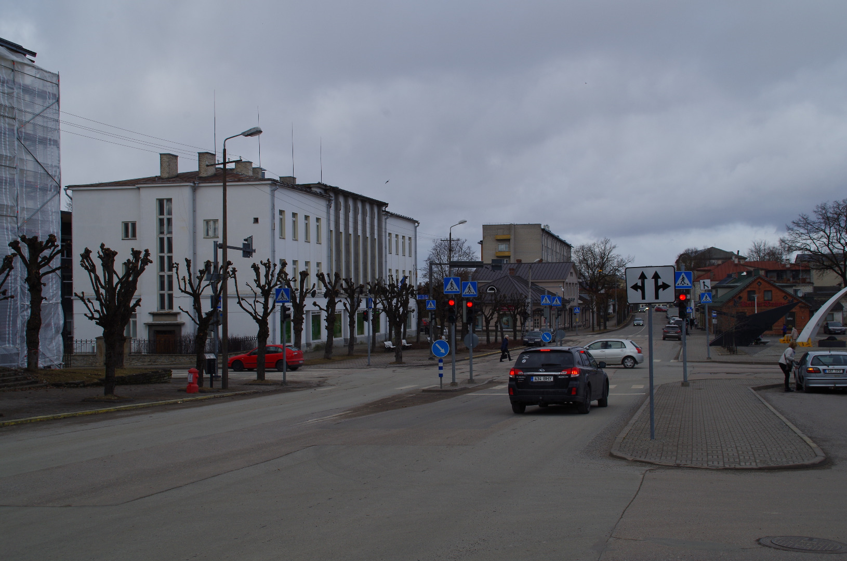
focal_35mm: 49
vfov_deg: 27.4
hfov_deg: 40.4
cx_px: 424
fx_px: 1151
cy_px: 280
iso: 100
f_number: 11
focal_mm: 33
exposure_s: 1/160
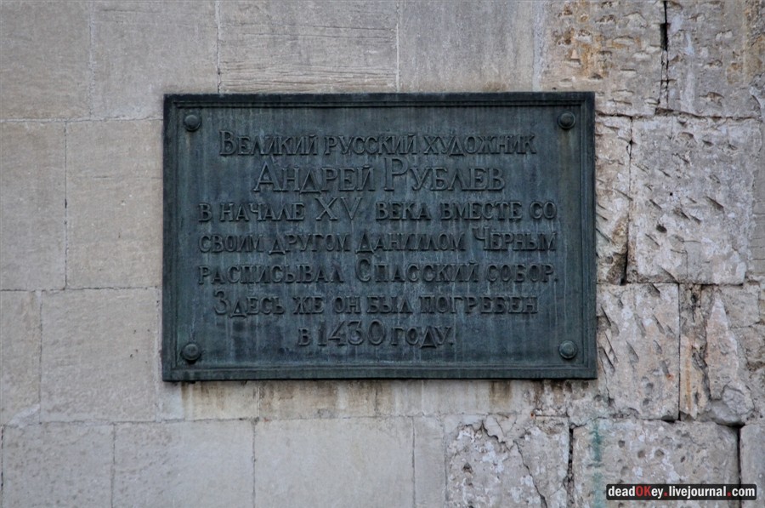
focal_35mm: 180
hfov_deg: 11.4
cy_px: 254
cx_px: 382
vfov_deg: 7.6
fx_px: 3819
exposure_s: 1/60
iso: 800
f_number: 5.6
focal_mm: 120
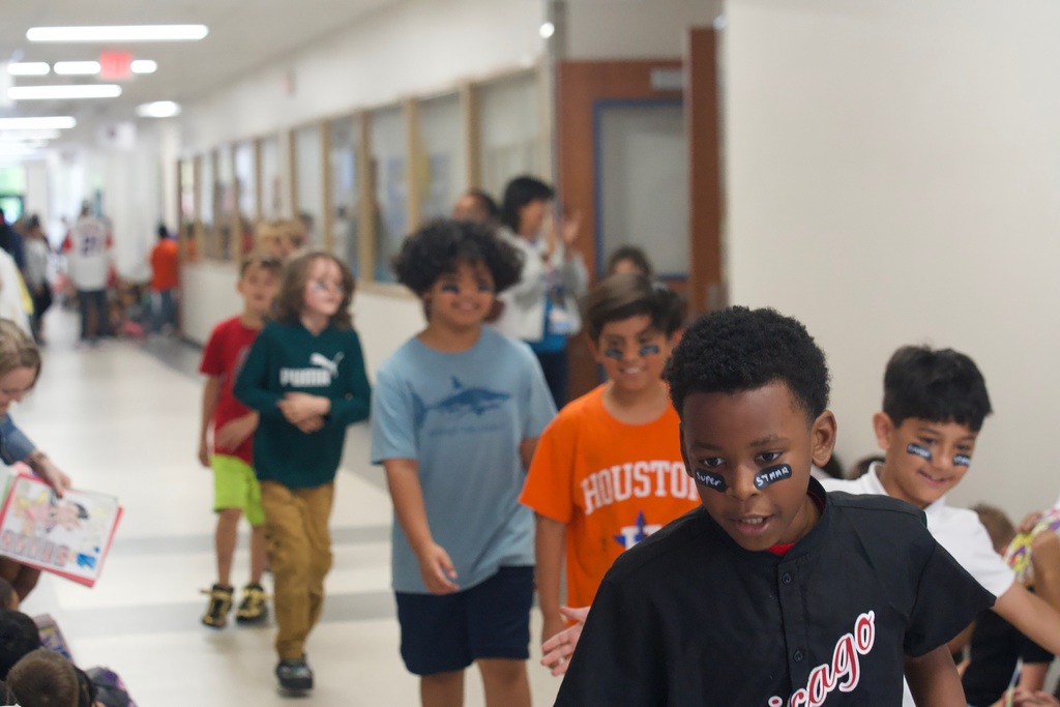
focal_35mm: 72
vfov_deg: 18.9
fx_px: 2120
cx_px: 530
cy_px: 354
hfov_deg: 28.1
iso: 10000
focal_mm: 72
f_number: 5
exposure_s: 1/500
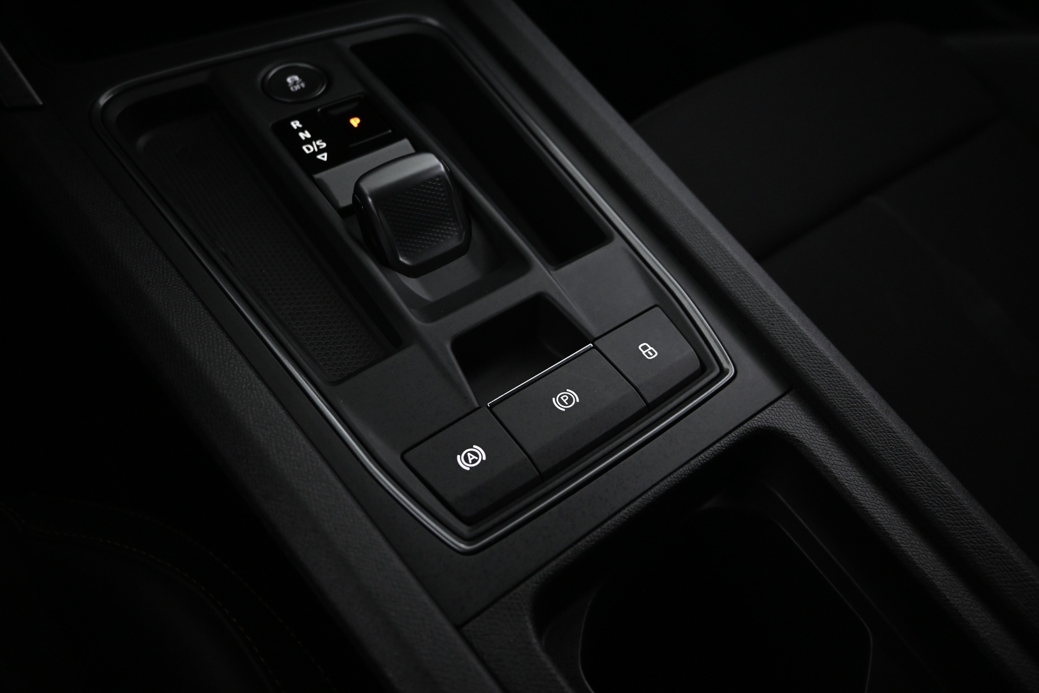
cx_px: 520
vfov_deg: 53.1
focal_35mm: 24
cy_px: 346
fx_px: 693
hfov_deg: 73.7
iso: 1600
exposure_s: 1/15
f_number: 3.5
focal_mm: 16
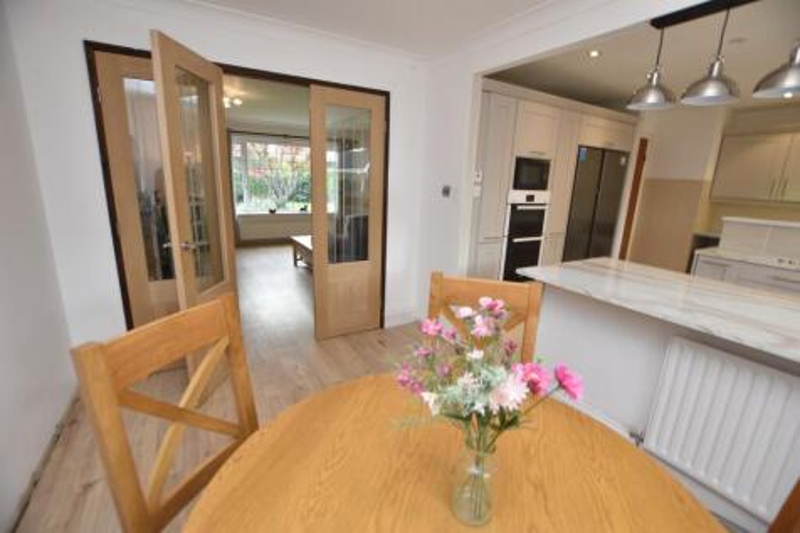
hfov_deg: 100.4
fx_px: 333
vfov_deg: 77.3
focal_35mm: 15
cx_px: 400
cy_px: 266
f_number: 3.5
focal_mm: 10
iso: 100
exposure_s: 1/20
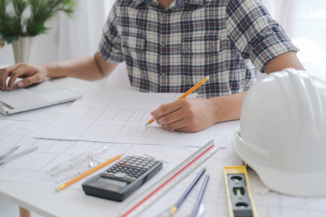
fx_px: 480
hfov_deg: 37.5
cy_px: 108
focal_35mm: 53
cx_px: 163
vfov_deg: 25.5
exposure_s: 1/500
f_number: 2
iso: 250
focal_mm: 35
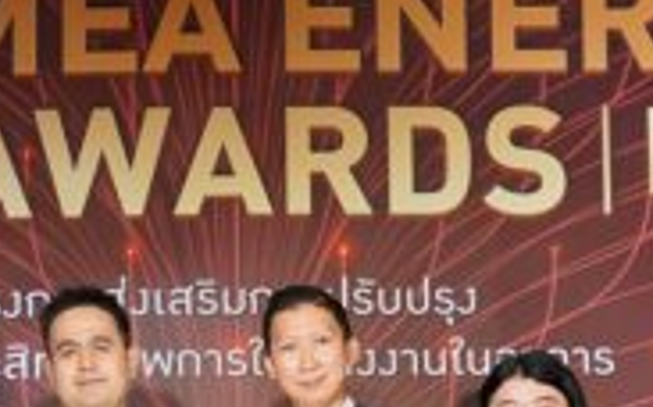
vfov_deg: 15.3
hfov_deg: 26.7
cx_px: 228
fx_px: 1369
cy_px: 650
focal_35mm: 77
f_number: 8
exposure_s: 1/60
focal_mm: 18
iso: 2000
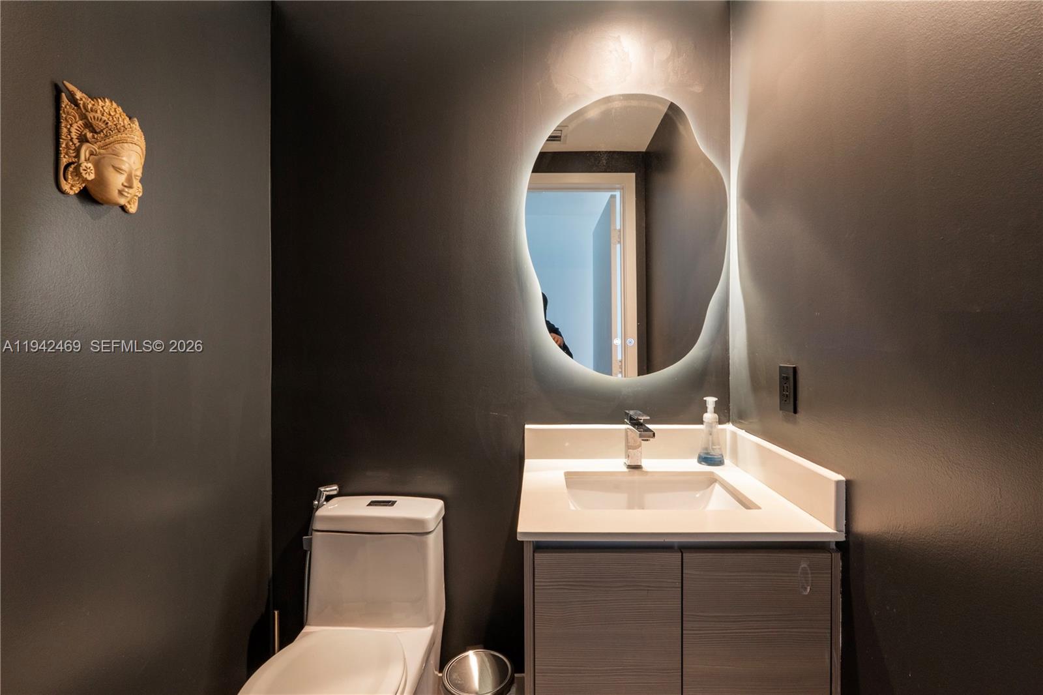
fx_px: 478
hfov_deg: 95.0
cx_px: 522
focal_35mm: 16
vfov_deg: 72.0
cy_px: 348
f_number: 9
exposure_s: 1/2
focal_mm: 11
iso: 320
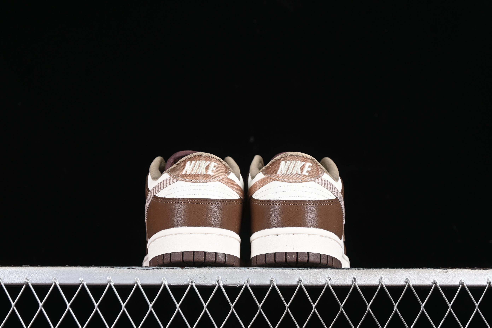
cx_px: 246
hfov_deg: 27.0
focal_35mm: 75
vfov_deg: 18.2
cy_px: 164
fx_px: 1025
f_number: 6.3
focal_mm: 50
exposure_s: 1/80
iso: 160
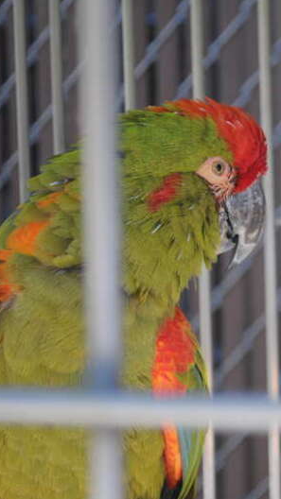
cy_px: 250
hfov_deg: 9.2
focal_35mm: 131
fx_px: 1733
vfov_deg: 16.4
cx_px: 296
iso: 200
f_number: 5.6
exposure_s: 1/20
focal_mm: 55
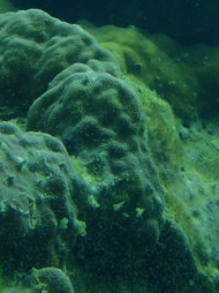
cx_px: 159
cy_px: -69
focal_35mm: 113
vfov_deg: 16.6
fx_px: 955
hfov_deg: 13.1
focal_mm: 5
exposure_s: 1/125
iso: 80
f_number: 3.9
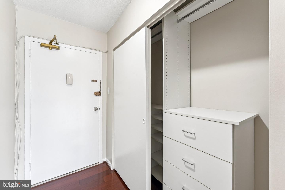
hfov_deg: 101.9
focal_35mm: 15
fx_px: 116
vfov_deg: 78.8
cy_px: 95
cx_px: 142
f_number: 8
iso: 200
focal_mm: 14.6
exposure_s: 1/6
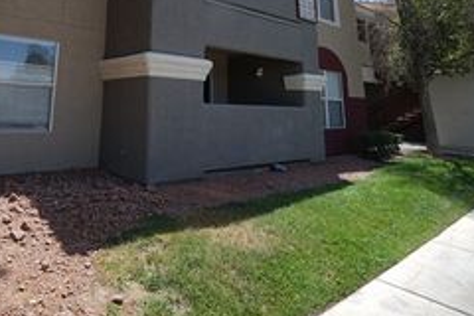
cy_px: 31
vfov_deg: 46.2
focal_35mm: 25
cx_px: 156
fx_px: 329
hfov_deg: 69.4
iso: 50
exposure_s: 1/125
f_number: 7.1
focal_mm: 12
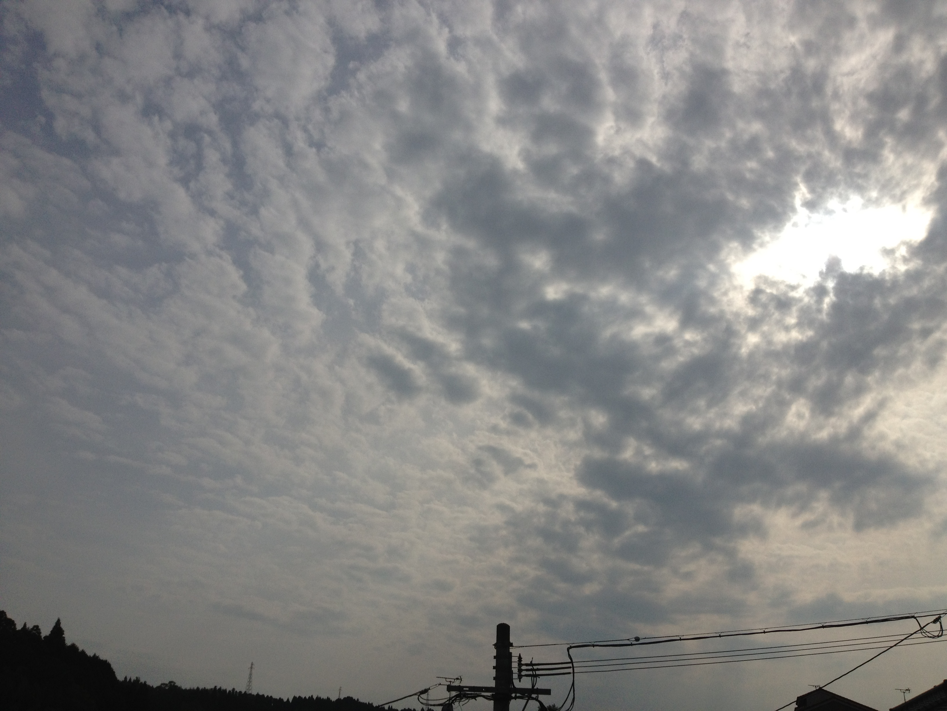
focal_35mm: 35
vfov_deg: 40.7
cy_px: 356
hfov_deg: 52.6
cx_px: 474
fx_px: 958
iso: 64
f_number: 2.4
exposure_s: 1/11111
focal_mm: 4.28
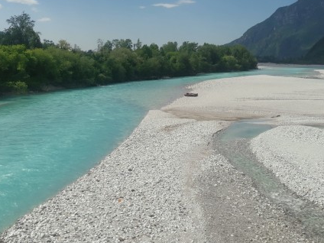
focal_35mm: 51
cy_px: 22
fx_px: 477
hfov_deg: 37.4
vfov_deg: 27.5
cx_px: 131
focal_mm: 5.58
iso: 50
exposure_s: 1/4425
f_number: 1.8
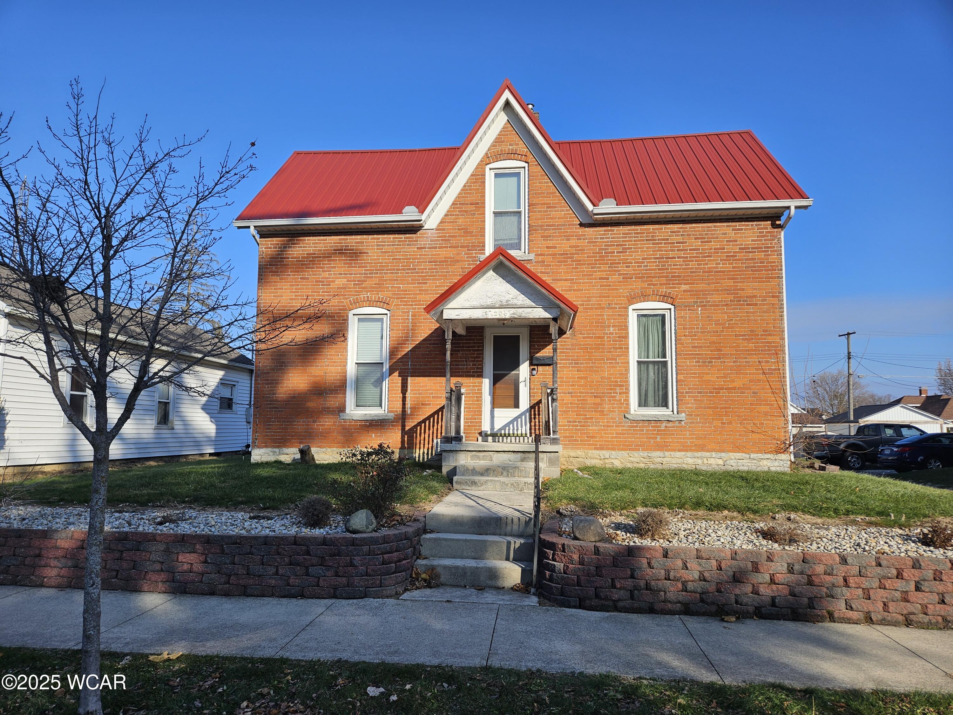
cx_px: 476
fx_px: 633
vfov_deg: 58.9
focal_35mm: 23
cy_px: 358
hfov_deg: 73.9
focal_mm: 5.4
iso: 25
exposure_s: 1/2021
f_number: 1.8
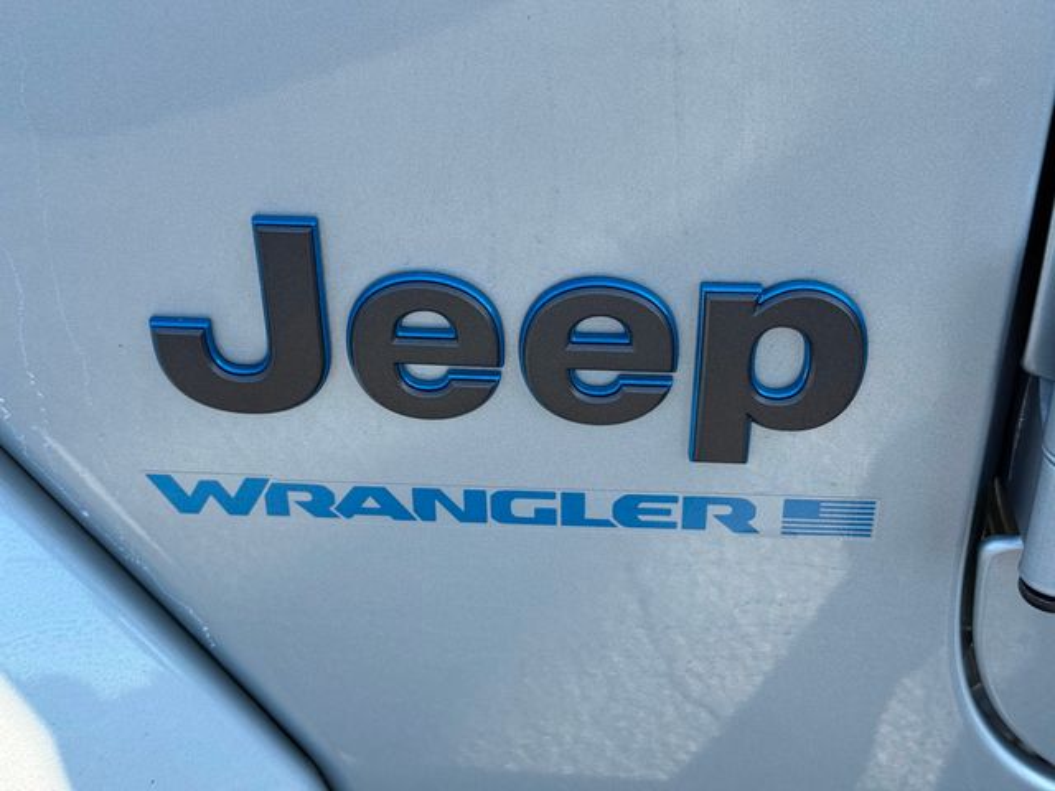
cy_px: 396
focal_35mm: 48
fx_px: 1463
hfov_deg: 39.7
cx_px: 528
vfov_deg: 30.3
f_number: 1.78
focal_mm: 6.76
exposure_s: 1/1307
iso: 100
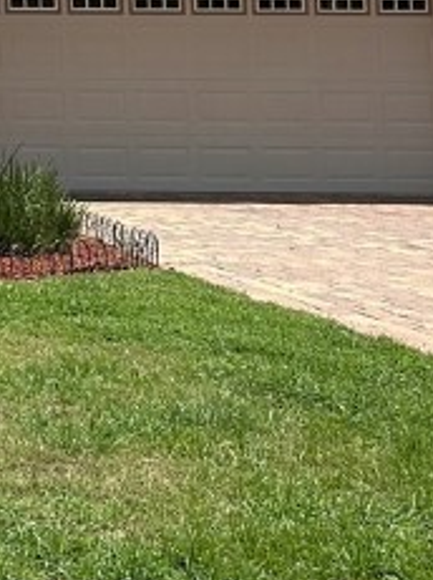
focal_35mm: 107
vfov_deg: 17.6
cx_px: -619
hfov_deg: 11.4
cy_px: -108
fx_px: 1788
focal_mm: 6.86
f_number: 1.78
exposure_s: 1/6623
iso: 80
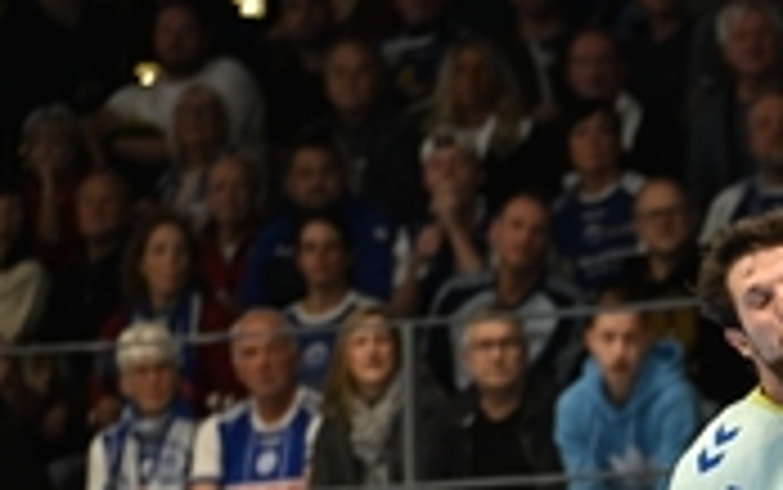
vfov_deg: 3.3
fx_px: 8605
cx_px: 1026
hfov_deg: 5.2
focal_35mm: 403
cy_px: 746
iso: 2000
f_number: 2.8
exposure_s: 1/1000
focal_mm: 115
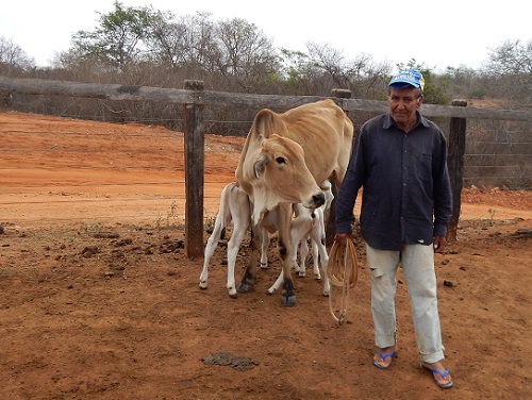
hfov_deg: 76.3
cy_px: 200
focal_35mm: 22
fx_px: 338
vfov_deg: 61.2
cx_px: 266
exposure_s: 1/60
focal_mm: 4
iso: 125
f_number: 3
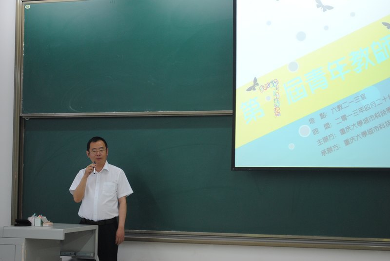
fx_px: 895
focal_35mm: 82
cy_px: 130
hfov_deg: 24.6
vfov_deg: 16.6
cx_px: 195
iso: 400
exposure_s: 1/15
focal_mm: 55
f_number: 5.6
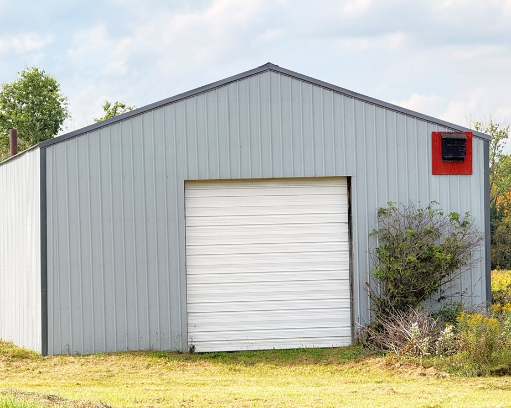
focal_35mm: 130
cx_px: 244
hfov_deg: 14.8
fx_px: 1966
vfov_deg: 11.9
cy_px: 207
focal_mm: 15.66
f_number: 2.8
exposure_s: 1/586
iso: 64
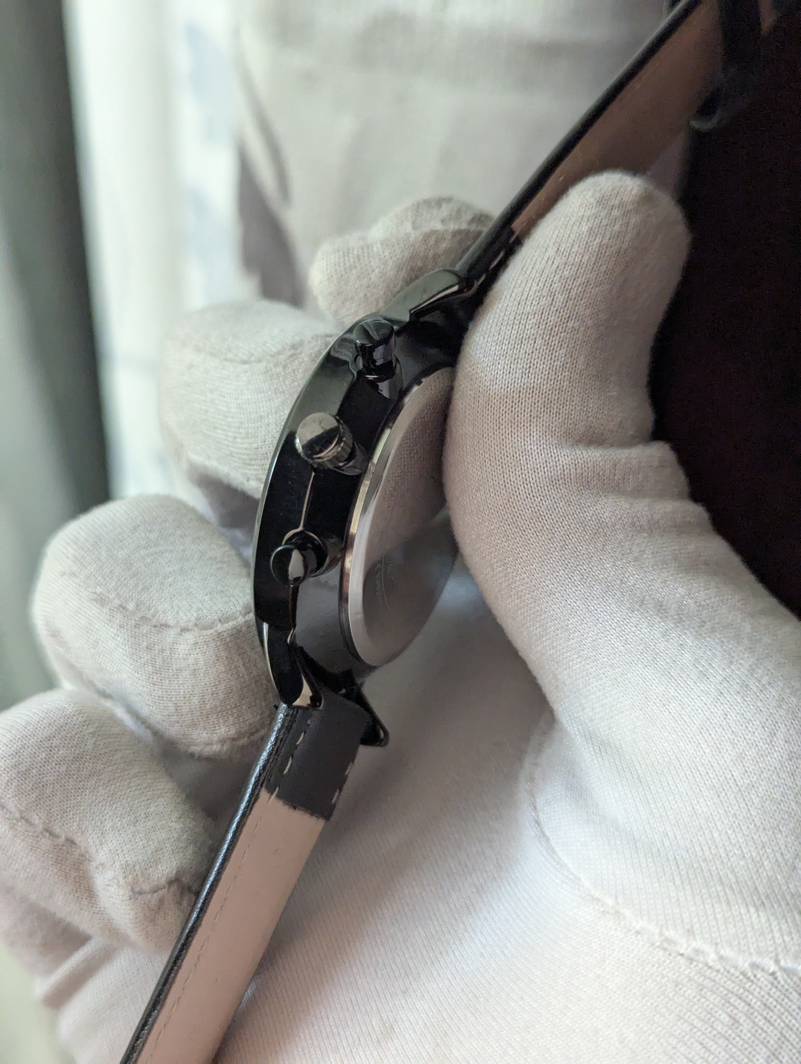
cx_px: 400
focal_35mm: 48
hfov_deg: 30.3
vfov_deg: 39.6
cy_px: 532
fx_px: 1477
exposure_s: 1/367
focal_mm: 6.81
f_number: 1.85
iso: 909
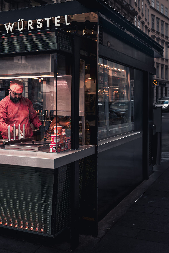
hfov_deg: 24.9
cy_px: 126
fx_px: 373
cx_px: 24
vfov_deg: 37.5
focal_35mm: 53
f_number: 3.5
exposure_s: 1/250
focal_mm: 35
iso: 160
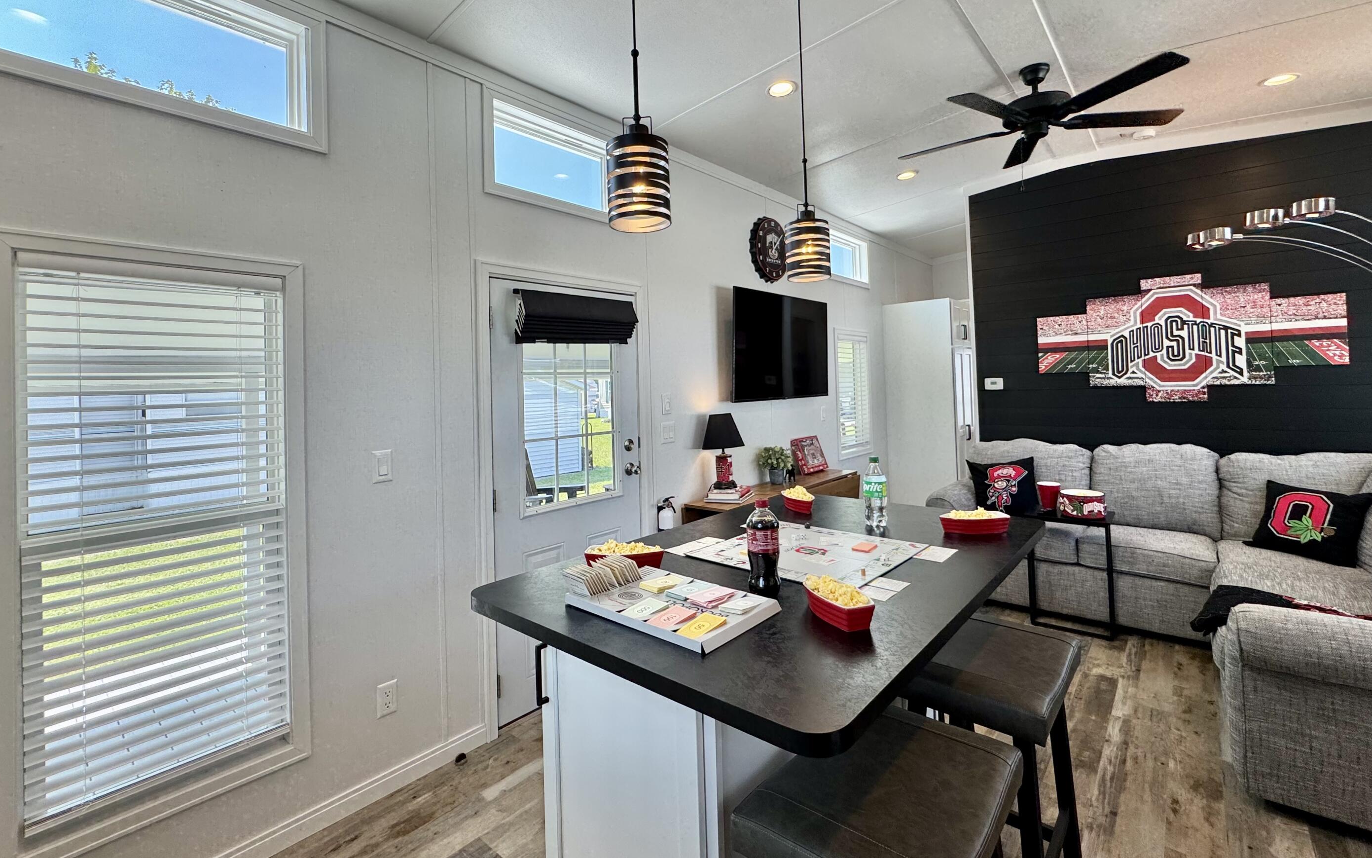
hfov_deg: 97.8
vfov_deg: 71.0
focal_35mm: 16
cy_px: 373
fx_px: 598
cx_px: 677
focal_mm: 2.22
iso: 40
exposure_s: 1/137
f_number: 2.2
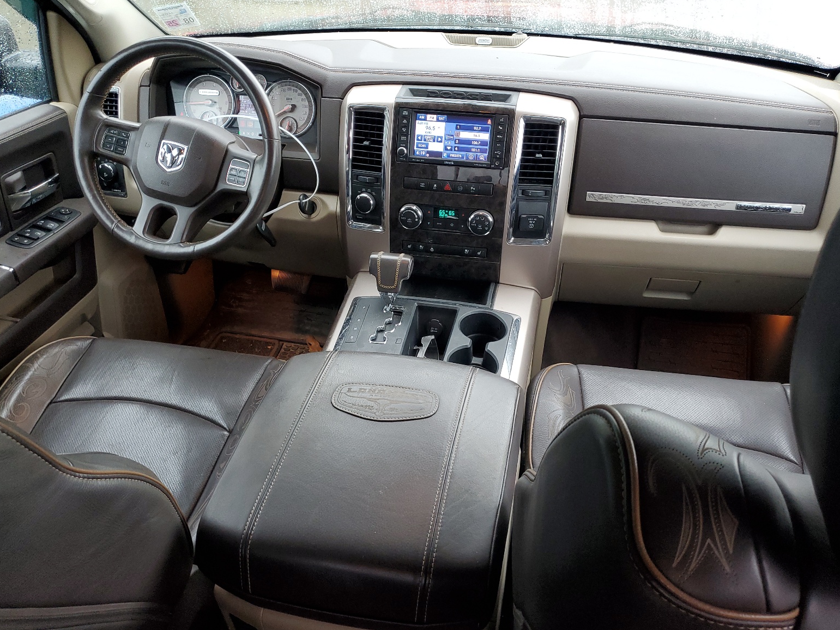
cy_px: 325
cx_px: 411
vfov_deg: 51.4
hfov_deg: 65.3
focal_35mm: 27
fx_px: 655
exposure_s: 1/60.2
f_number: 1.5
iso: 105
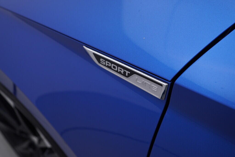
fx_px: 235
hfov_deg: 53.1
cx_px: 118
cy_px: 78
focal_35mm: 36
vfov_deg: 36.9
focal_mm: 24
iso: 125
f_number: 4
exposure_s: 1/80
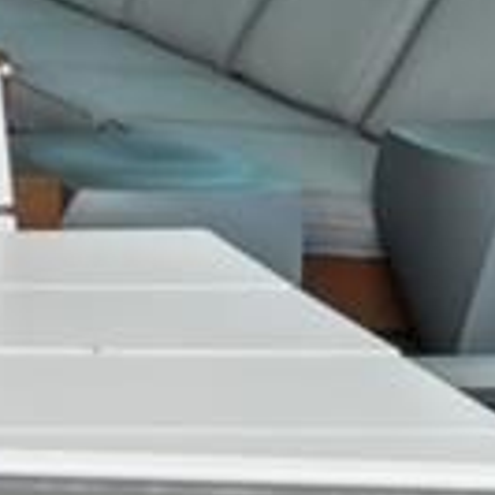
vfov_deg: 9.6
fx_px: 2799
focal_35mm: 173
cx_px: -949
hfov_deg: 8.6
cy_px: -374
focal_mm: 17
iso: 100
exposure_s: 1/60
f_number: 9
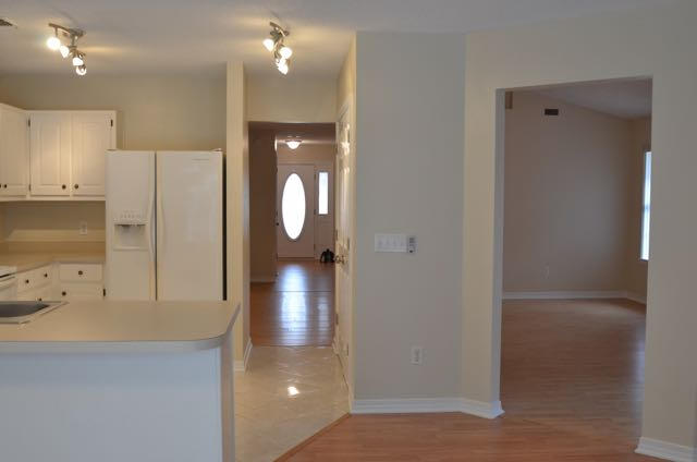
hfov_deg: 53.2
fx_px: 696
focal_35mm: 36
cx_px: 348
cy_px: 231
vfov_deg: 36.7
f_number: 4.5
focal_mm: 24
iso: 720
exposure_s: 1/60
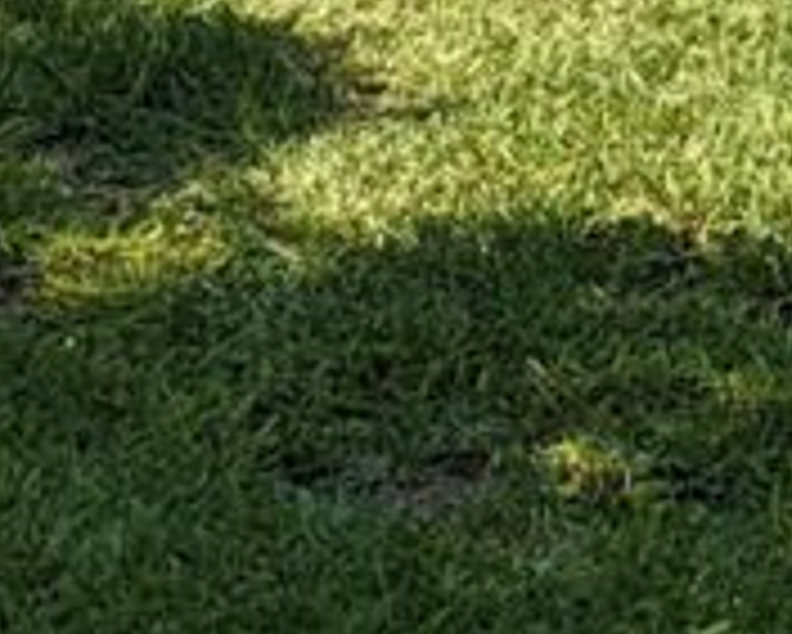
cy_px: -877
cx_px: 760
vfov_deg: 7.0
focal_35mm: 210
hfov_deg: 9.1
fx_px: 4925
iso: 55
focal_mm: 4.38
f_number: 1.73
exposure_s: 1/2933
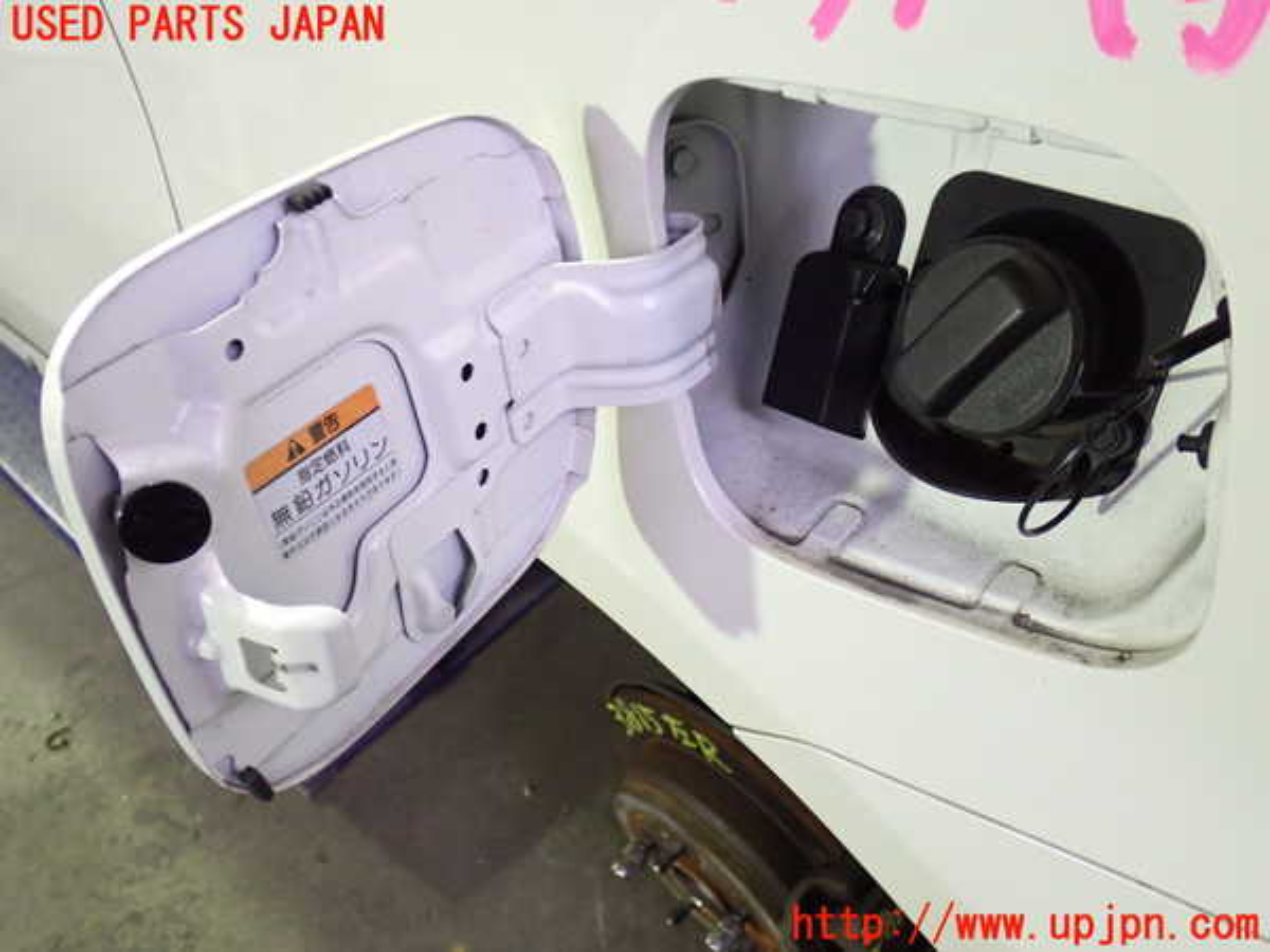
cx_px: 635
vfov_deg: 39.7
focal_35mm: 36
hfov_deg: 51.4
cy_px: 476
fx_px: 1321
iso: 800
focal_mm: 6.37
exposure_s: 1/40
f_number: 2.5
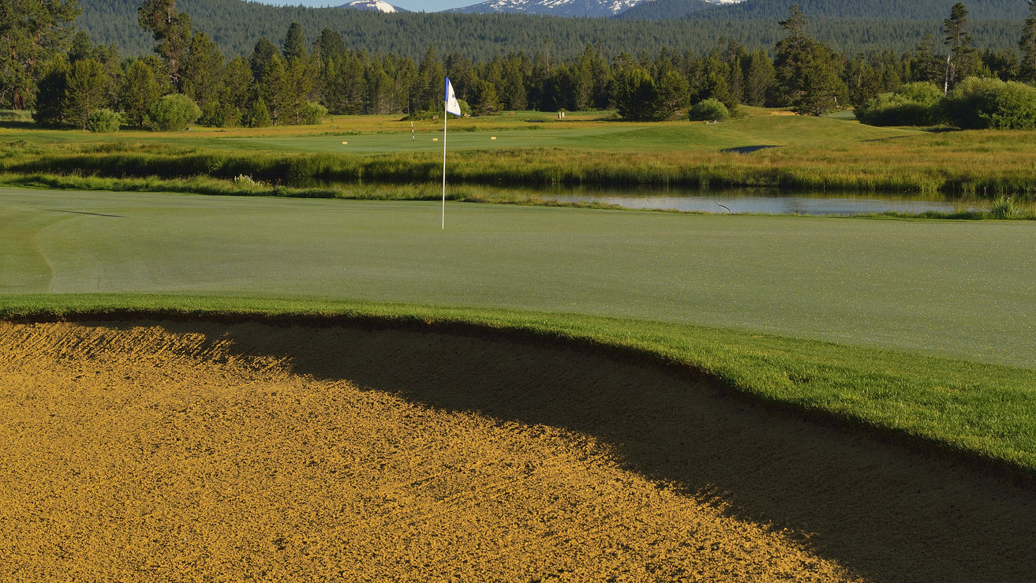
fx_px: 2335
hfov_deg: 24.8
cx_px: 731
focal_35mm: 85
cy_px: 202
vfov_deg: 14.2
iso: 200
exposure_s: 1/200
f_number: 14
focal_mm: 52
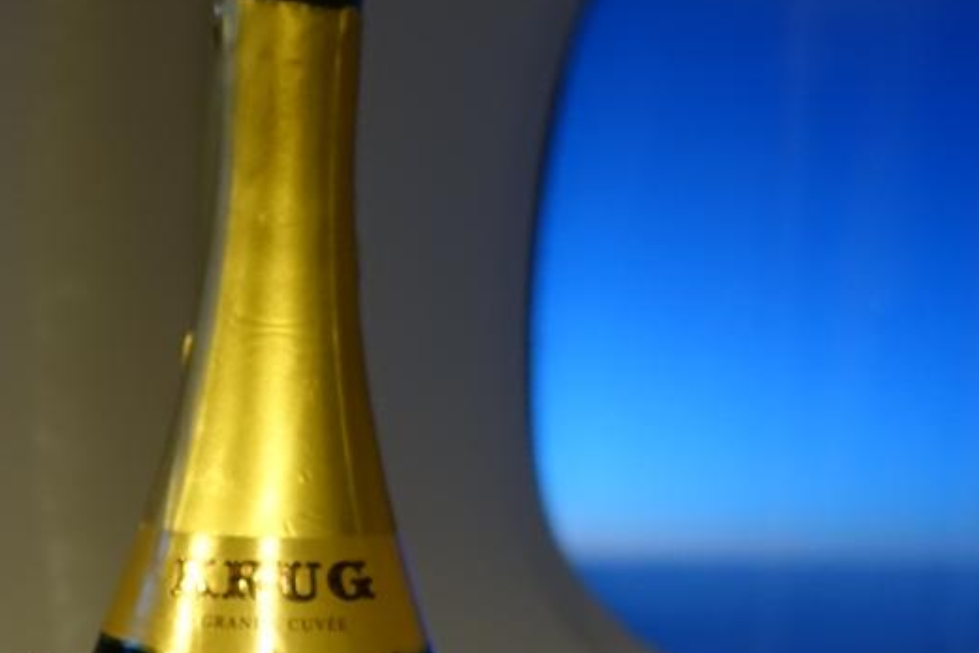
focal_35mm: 83
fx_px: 2258
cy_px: 817
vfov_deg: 15.7
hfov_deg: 24.1
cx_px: 200
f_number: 1.8
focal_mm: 8.8
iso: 800
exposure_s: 1/13
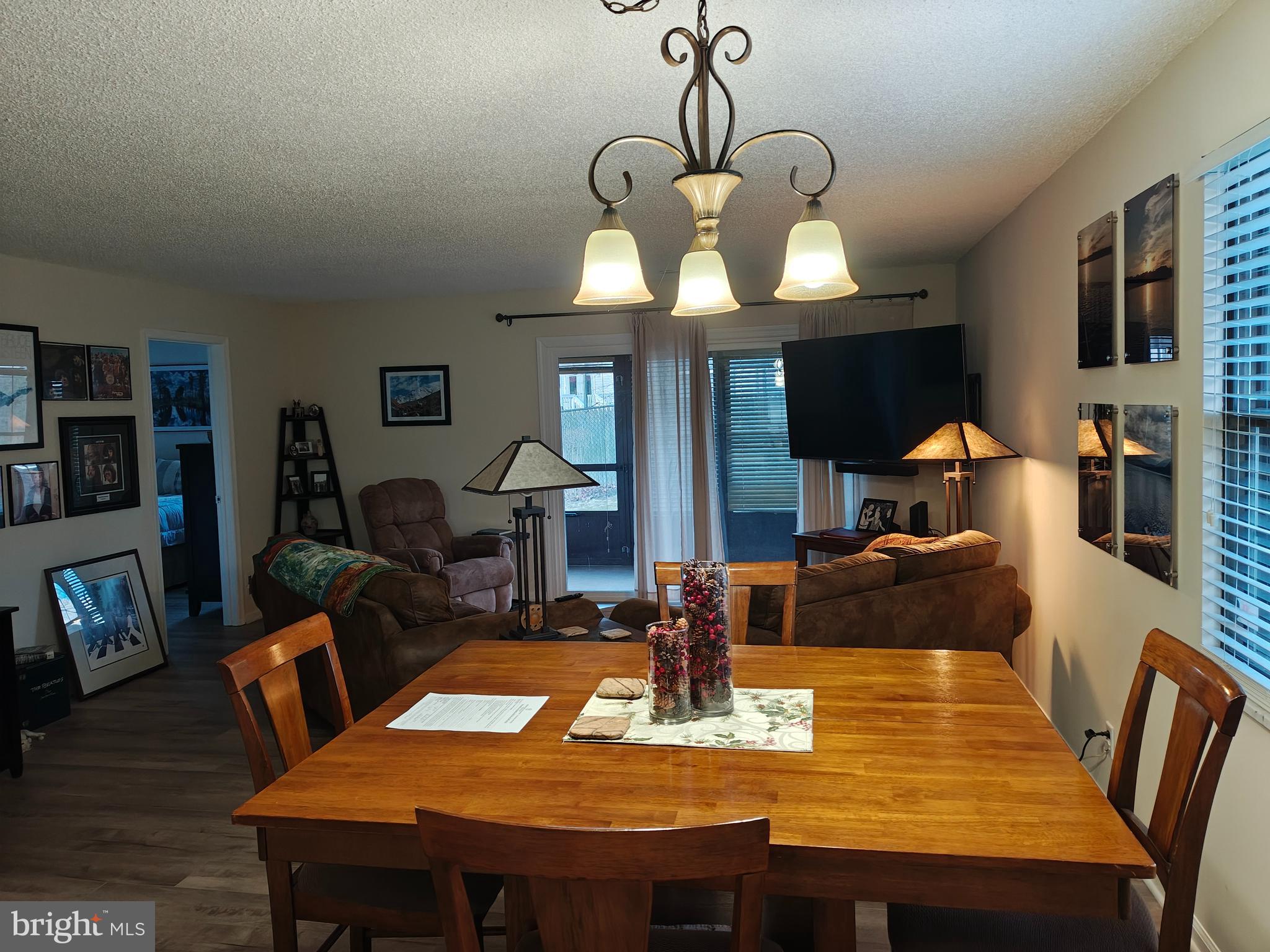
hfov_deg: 69.4
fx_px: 917
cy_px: 476
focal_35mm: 25
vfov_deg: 54.9
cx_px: 635
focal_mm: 4.68
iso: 1728
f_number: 1.7
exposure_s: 1/60
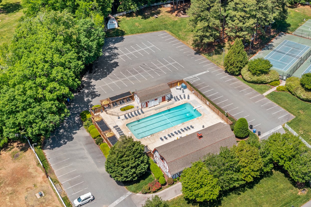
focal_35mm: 46
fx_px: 397
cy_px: 104
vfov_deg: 29.2
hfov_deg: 42.5
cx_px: 188
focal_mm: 10.26
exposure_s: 1/500
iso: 100
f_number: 5.6
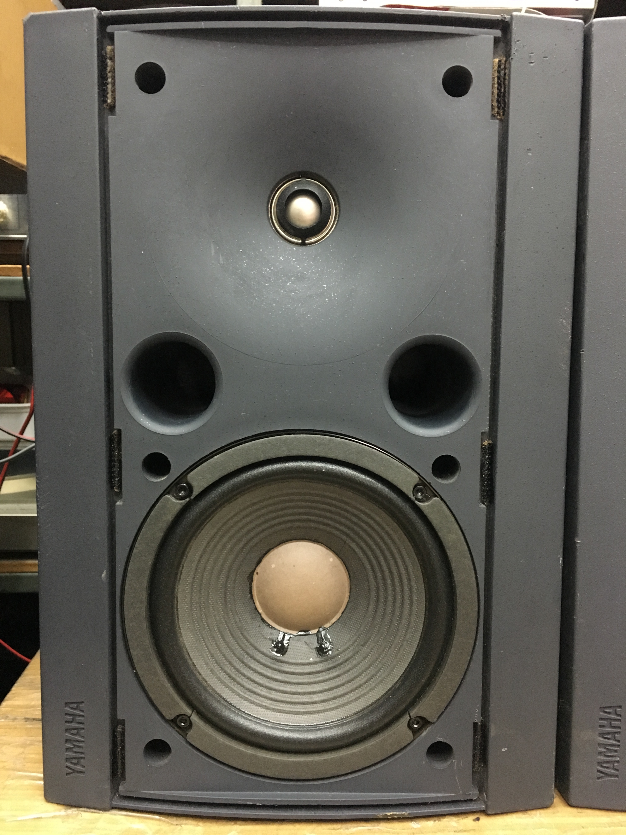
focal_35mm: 29
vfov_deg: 61.7
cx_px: 313
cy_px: 418
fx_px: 699
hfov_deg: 48.2
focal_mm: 4.15
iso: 250
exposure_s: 1/17
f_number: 2.2
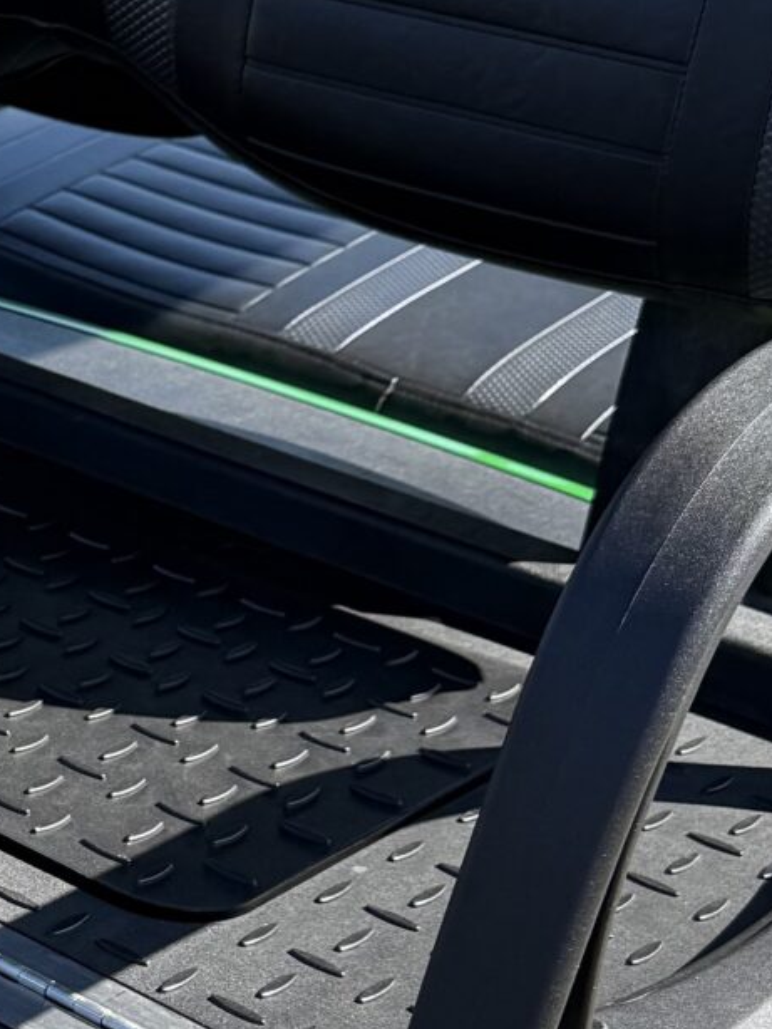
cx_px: -452
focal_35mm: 100
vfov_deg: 19.6
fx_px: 2972
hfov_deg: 13.7
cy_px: 657
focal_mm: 6.76
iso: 80
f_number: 1.78
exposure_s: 1/1464
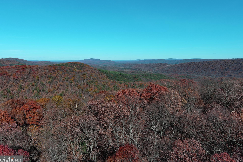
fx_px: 202
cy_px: 81
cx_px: 122
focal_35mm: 30
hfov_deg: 61.9
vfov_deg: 43.6
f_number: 2.8
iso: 100
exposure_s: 1/1701
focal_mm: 10.57
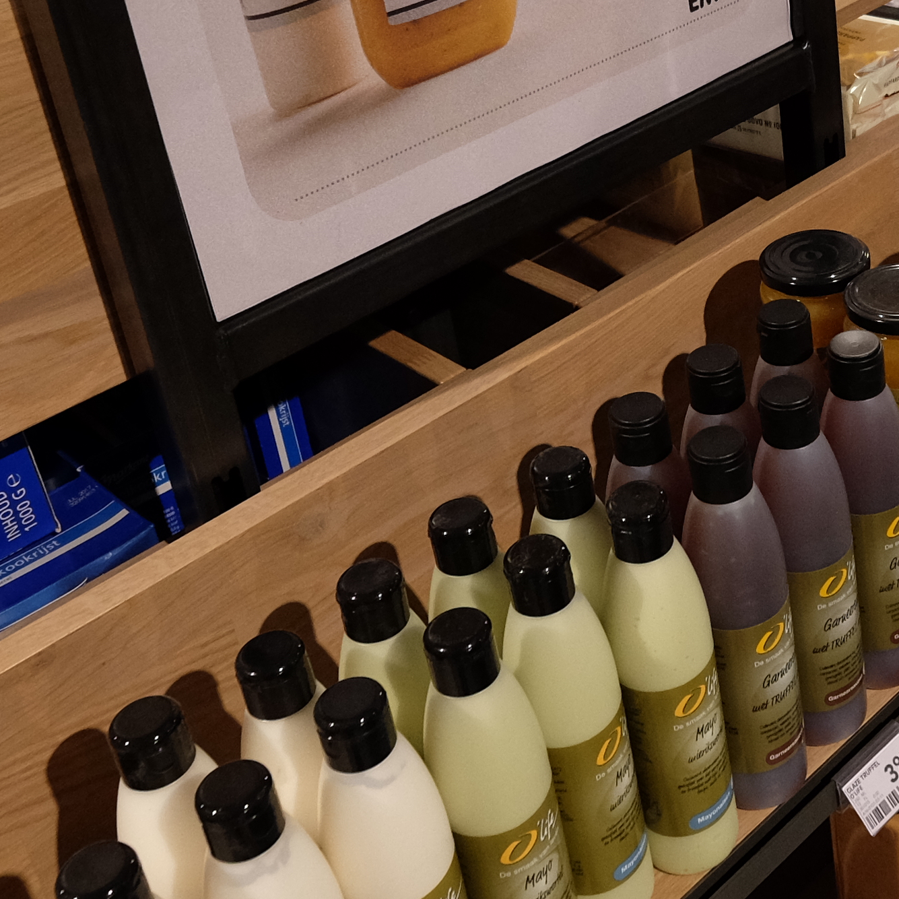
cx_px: 750
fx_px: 1557
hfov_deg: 31.2
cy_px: 159
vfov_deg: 31.2
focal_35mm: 53
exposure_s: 1/150
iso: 1600
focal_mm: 11
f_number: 4.5
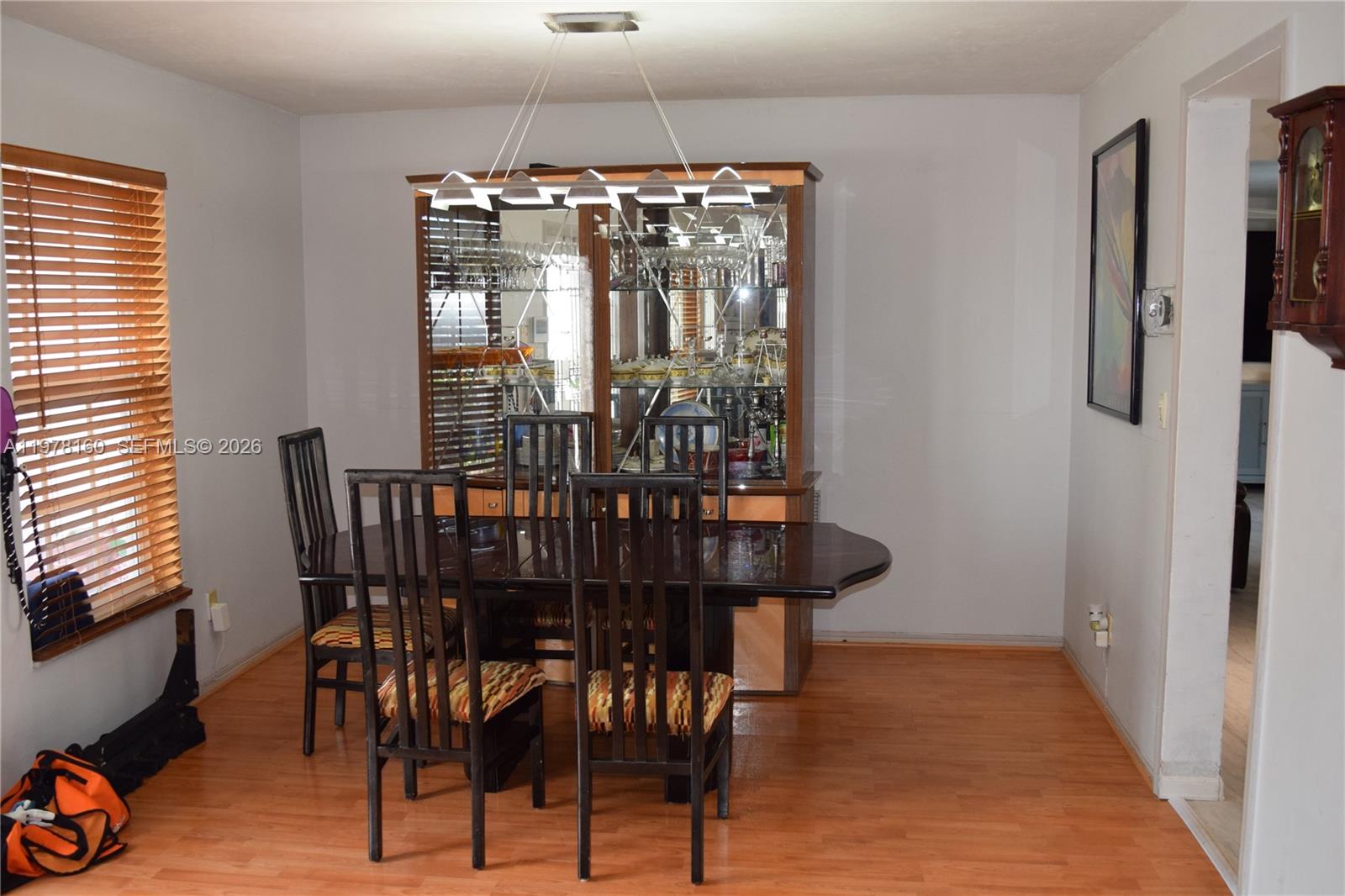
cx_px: 672
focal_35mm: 33
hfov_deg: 57.2
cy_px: 448
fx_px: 1233
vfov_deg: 40.0
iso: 800
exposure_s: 1/100
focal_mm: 22
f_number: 5
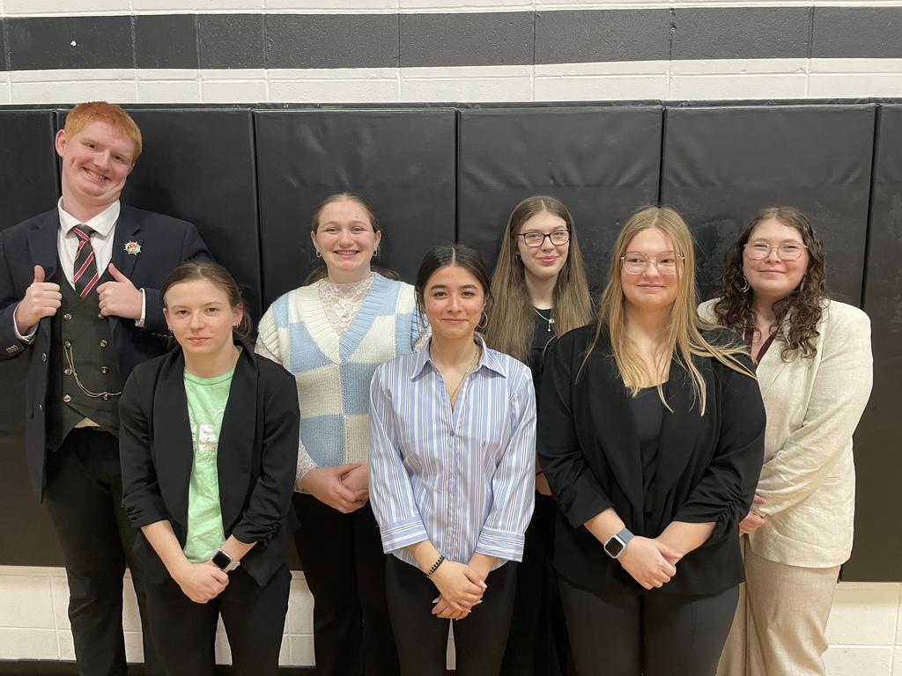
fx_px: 677
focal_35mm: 26
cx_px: 451
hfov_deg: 67.3
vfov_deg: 53.1
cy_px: 338
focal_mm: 4.2
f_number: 1.6
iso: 250
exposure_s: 1/60
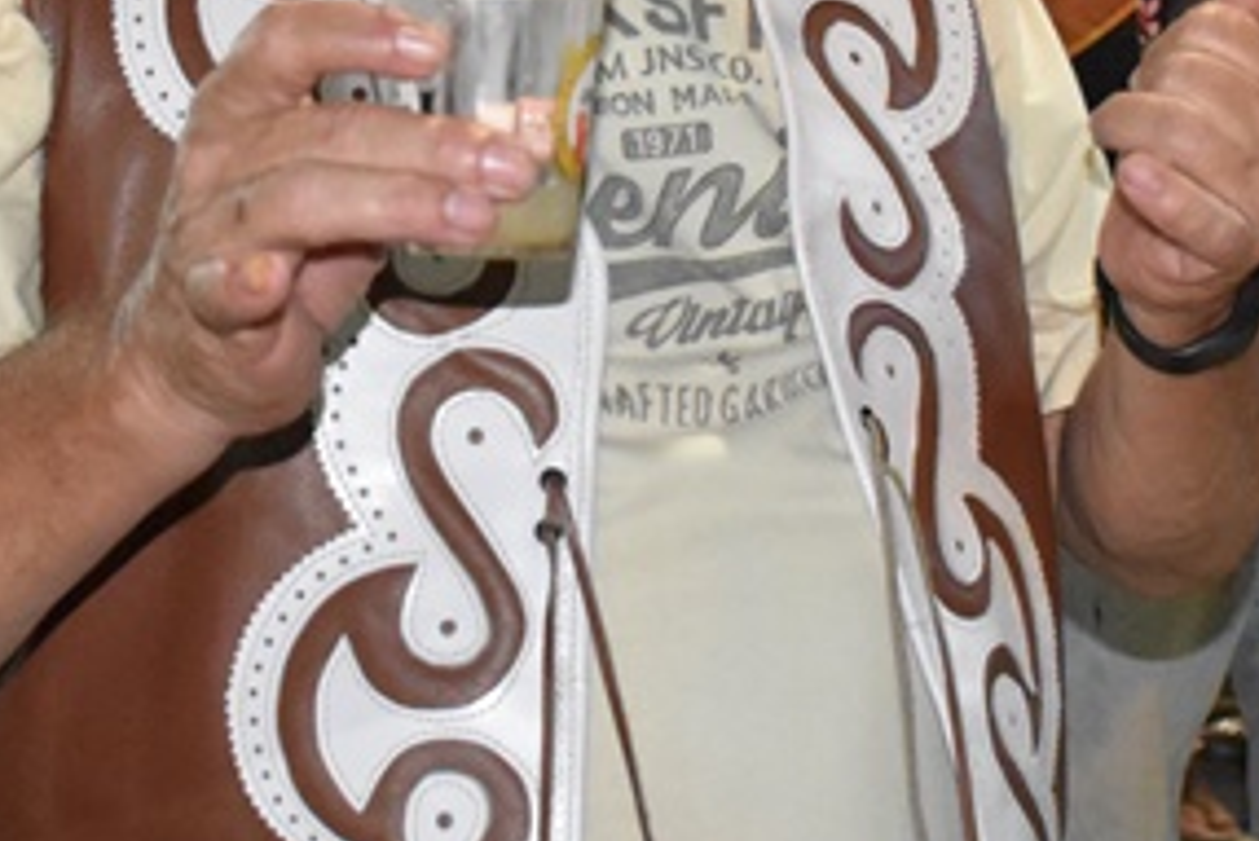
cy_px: 62
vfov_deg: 12.5
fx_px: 3799
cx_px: 656
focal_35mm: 109
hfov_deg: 18.8
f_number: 3.8
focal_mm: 23
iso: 5000
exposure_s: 1/60
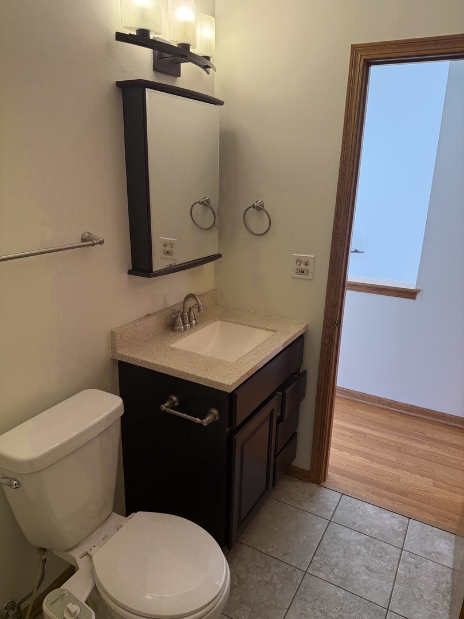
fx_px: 429
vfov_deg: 71.6
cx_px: 232
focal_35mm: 24
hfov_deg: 56.8
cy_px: 310
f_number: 1.78
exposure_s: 1/131
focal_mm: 6.76
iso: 160
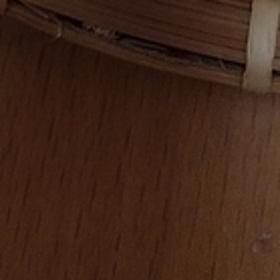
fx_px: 1885
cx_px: 399
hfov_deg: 8.3
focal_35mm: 206
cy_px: -848
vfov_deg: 6.7
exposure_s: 1/40
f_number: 1.7
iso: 191
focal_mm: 4.71
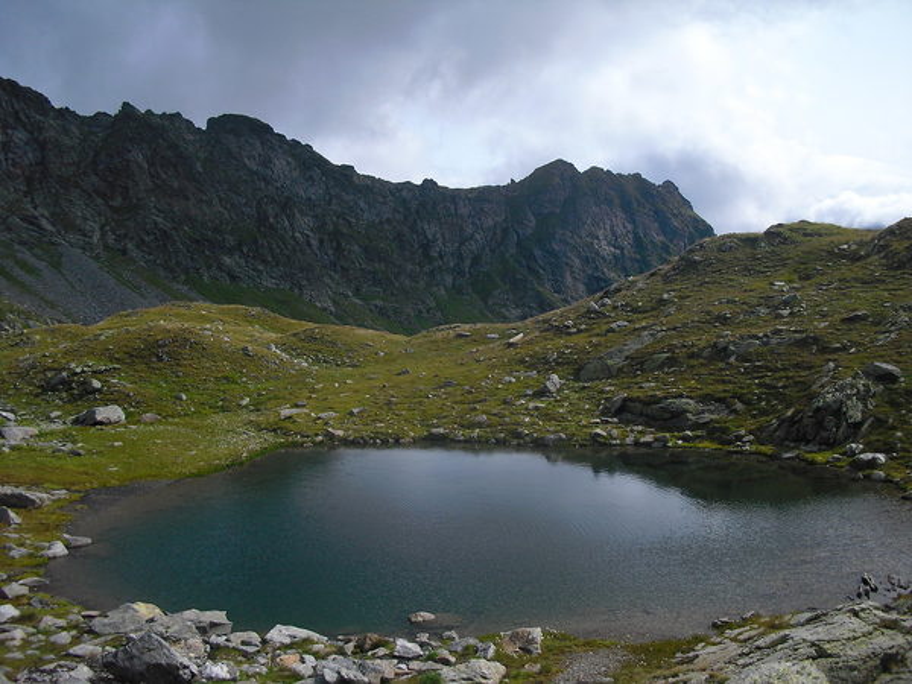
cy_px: 342
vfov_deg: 39.7
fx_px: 948
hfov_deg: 51.4
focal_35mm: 36
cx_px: 456
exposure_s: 1/320
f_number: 7.8
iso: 100
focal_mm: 6.3
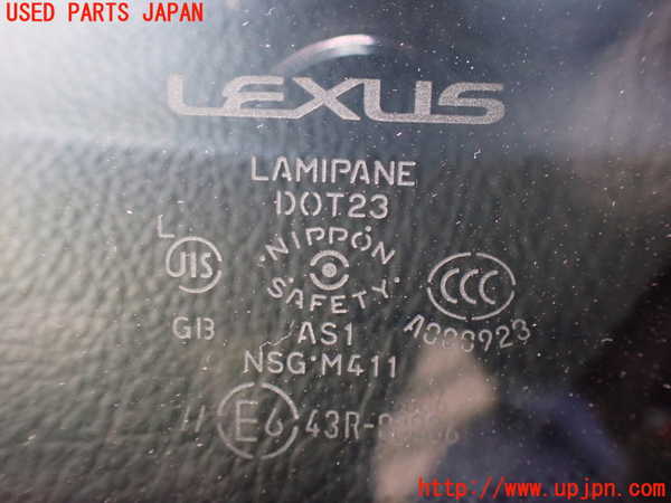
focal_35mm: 30
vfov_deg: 46.8
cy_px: 252
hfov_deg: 60.0
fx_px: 582
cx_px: 336
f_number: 2.3
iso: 800
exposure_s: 1/50
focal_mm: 5.4
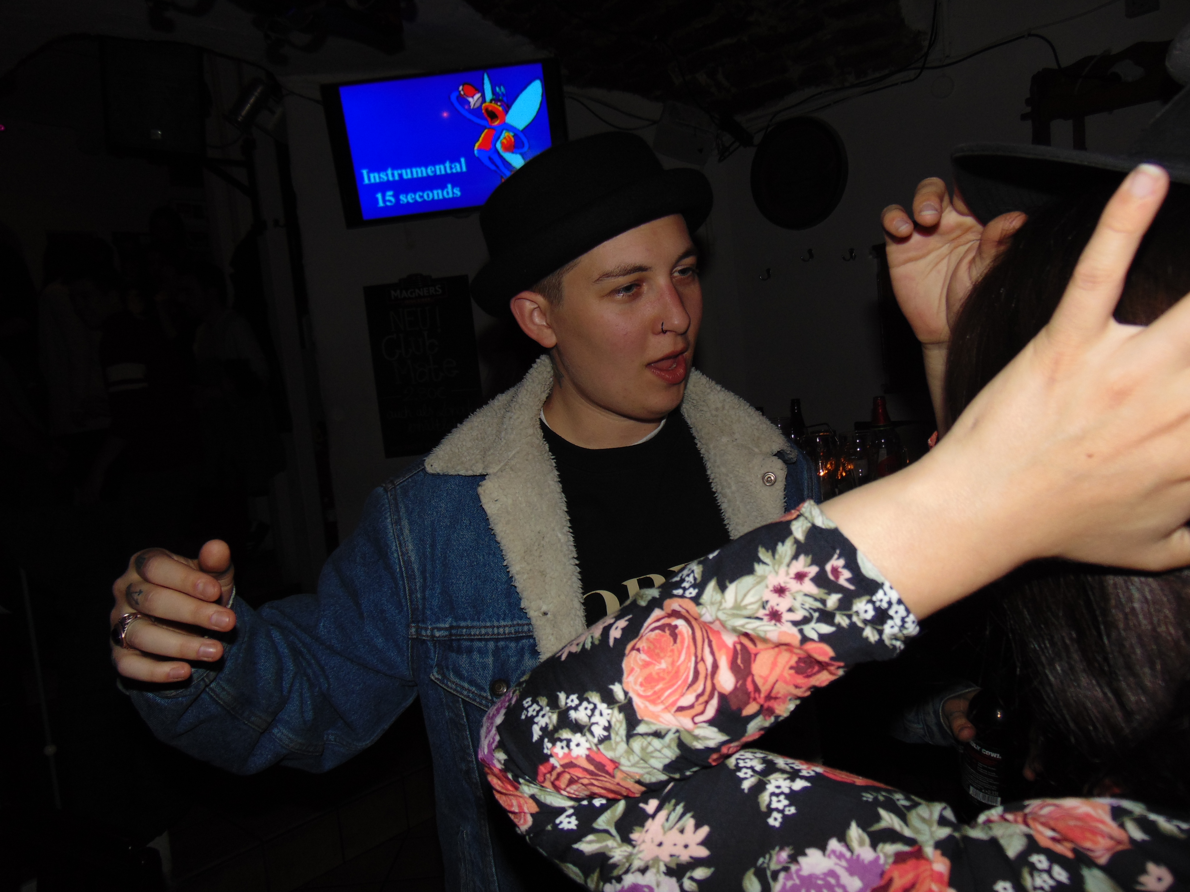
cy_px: 446
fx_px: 859
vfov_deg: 54.9
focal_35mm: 25
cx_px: 595
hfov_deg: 69.4
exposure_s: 1/30
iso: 80
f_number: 3
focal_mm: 4.5
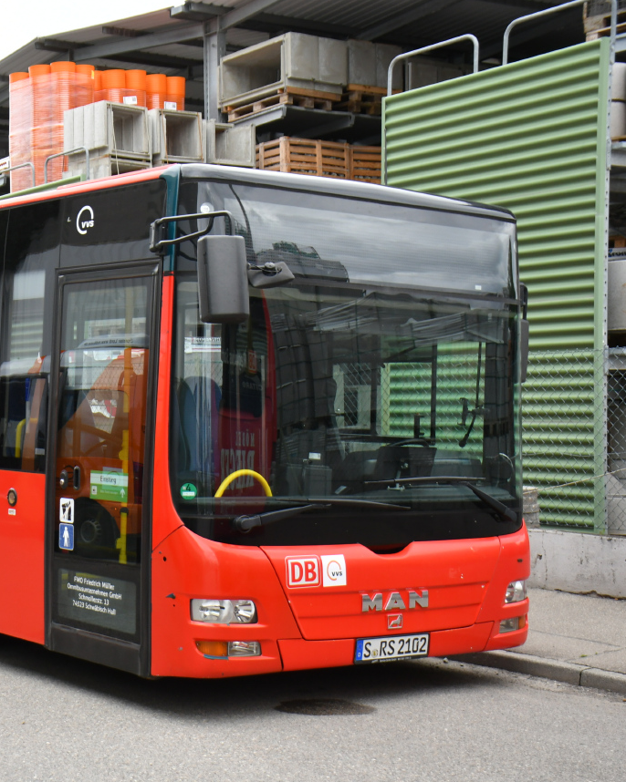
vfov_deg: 29.6
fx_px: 1483
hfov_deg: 23.1
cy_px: 391
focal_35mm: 64
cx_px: 45
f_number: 4
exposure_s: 1/1000
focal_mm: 30
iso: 450
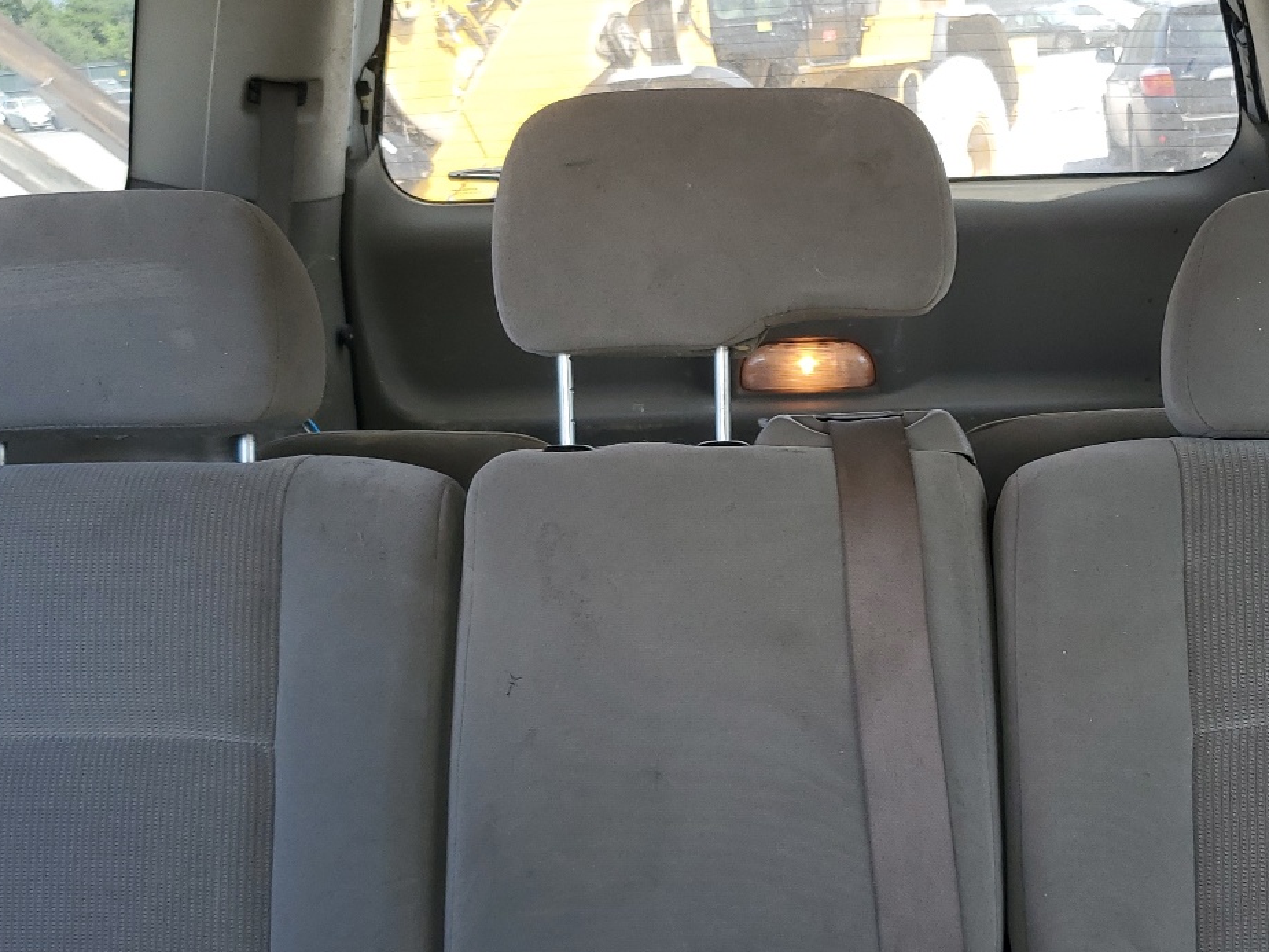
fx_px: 1650
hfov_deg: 41.9
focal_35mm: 45
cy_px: 593
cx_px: 750
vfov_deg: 32.0
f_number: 1.5
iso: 50
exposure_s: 1/147
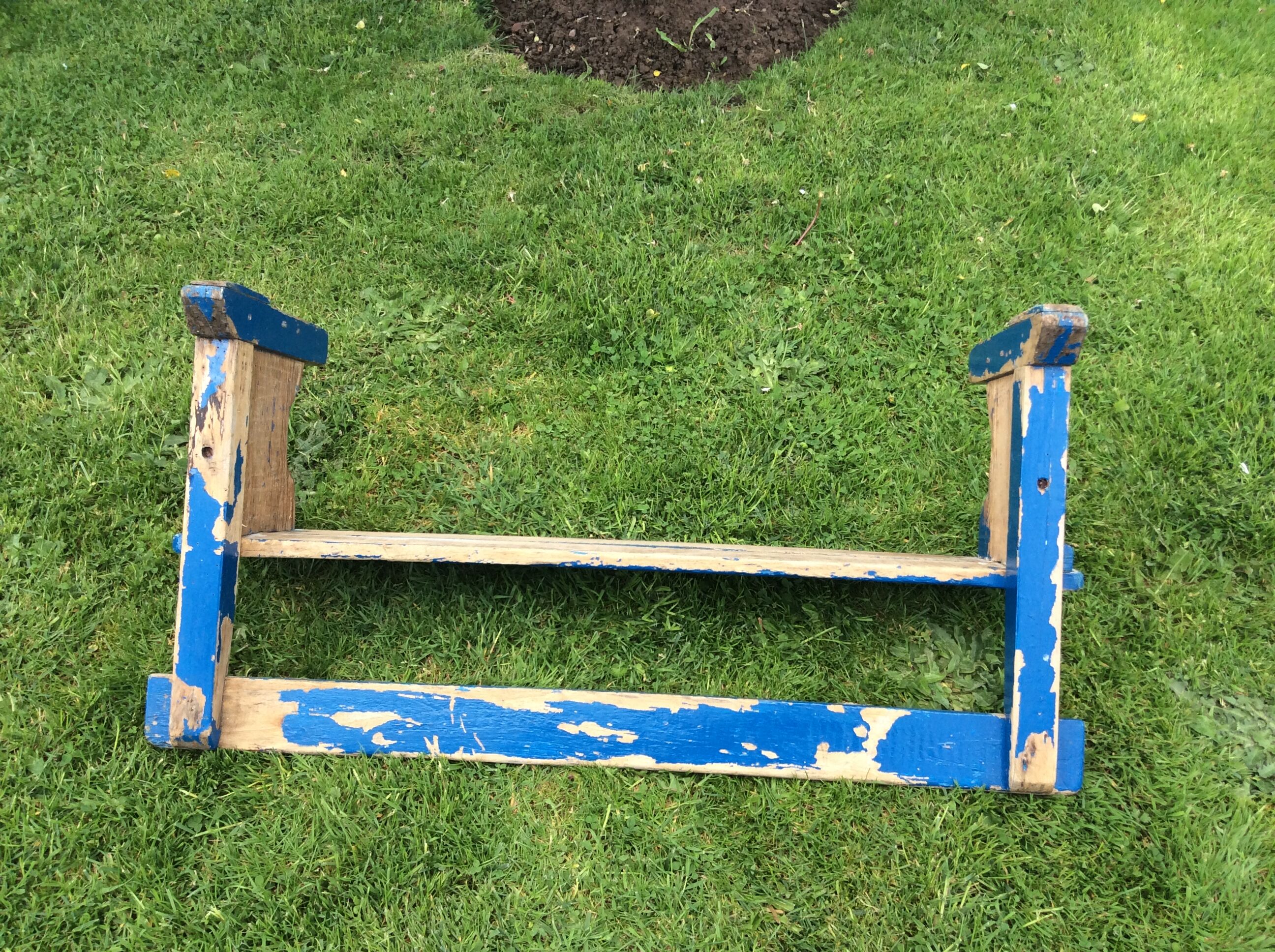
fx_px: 1177
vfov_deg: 44.1
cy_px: 476
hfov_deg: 56.9
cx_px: 638
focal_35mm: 32
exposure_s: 1/162
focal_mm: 3.3
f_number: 2.4
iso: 32
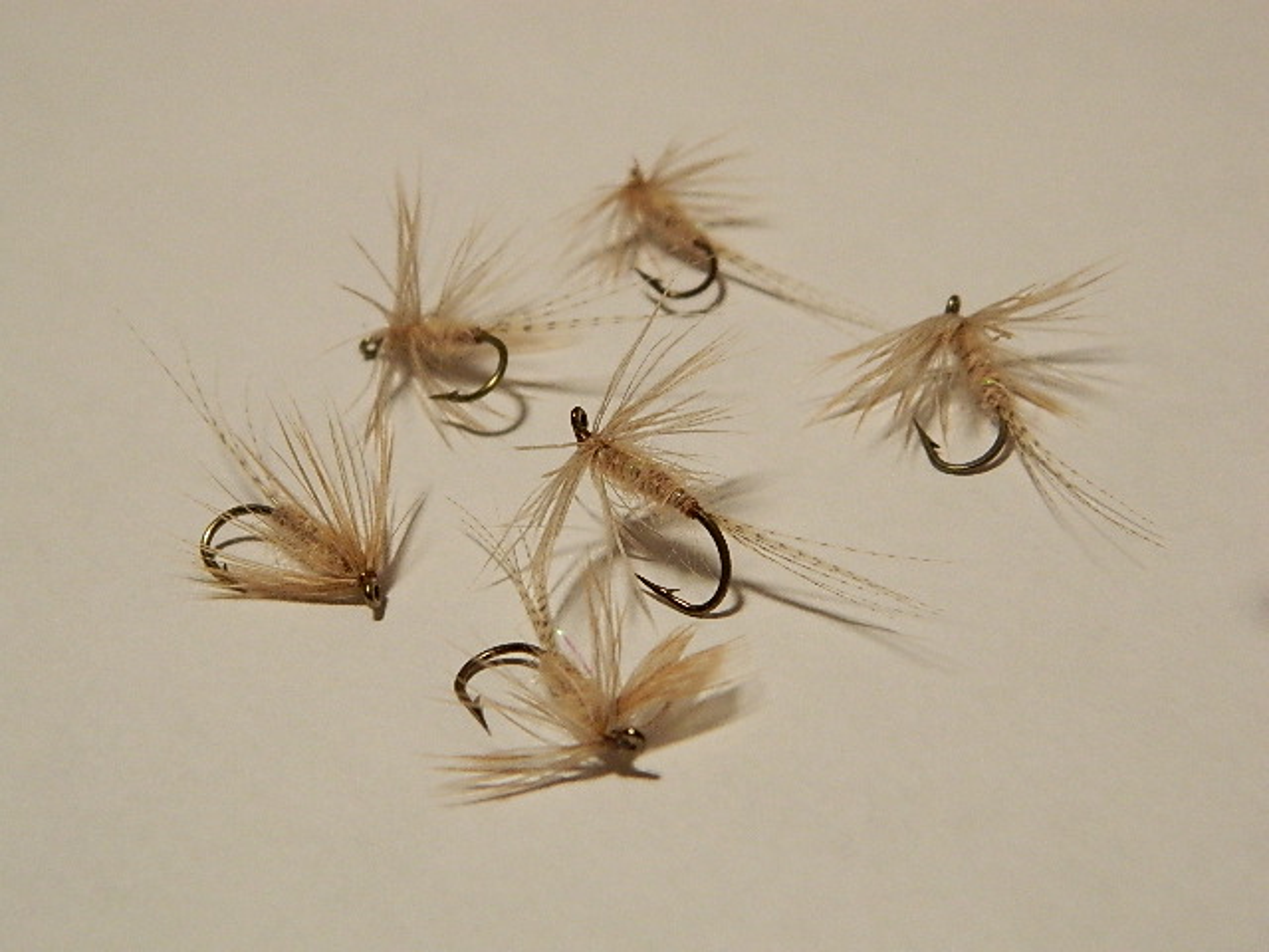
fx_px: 2566
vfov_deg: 21.0
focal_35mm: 70
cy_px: 476
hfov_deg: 27.8
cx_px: 634
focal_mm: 12.6
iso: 400
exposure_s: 1/25
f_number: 4
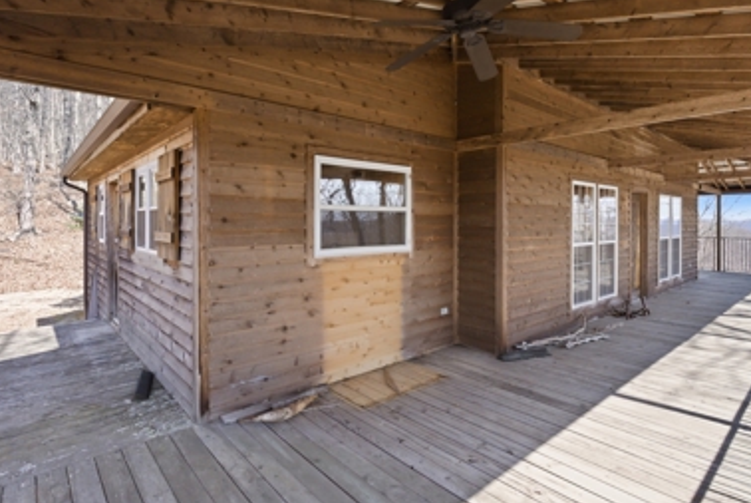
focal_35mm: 19
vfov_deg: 64.6
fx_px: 397
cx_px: 386
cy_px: 229
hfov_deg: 86.8
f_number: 6.3
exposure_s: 1/500
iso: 1250
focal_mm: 16
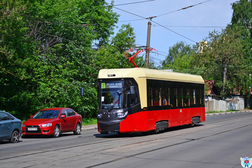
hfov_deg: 24.3
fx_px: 584
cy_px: 83
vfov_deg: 16.3
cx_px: 126
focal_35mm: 84
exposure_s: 1/1000
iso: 100
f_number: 4.5
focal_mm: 55
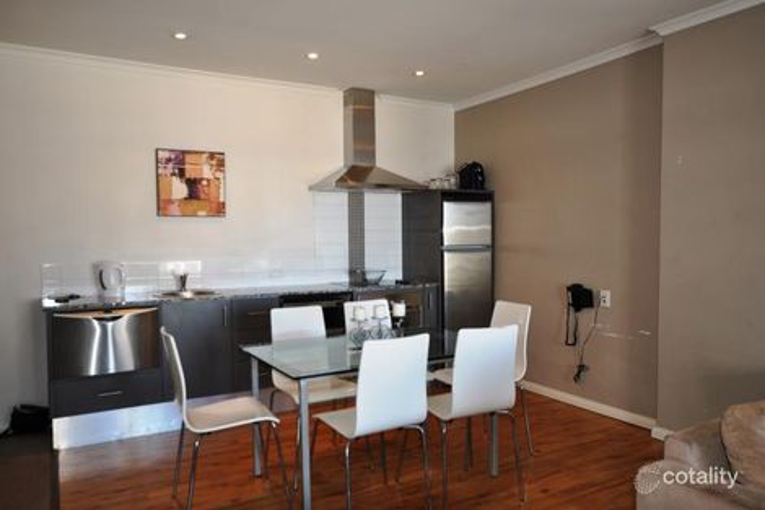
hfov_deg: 67.4
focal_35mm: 27
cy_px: 255
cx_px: 382
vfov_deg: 47.9
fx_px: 574
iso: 500
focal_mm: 18
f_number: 3.5
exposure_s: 1/125
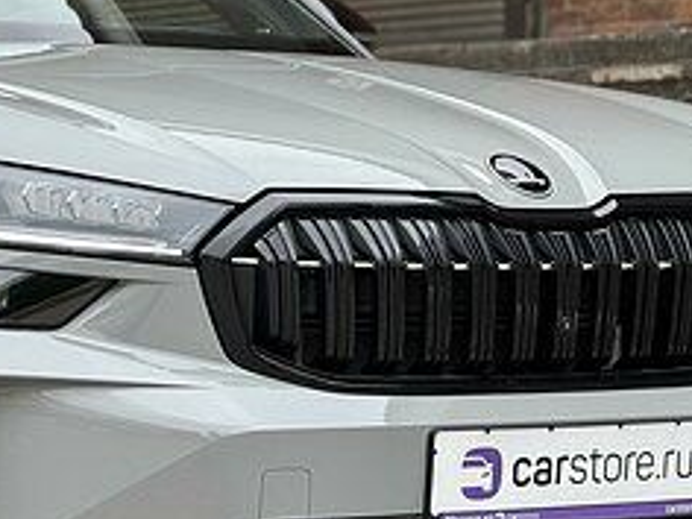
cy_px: 308
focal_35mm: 179
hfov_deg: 11.0
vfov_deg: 8.3
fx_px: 3578
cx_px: 155
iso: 40
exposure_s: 1/99
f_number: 2.8
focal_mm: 9
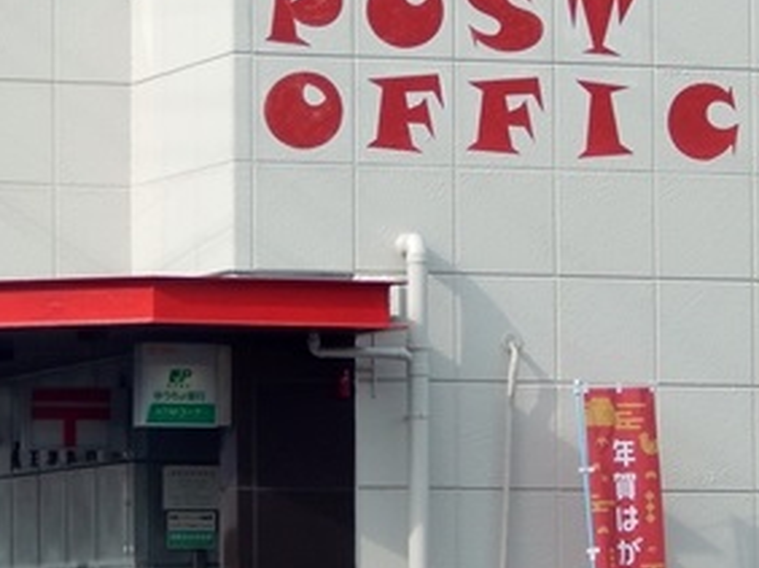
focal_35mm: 261
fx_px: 5718
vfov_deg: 5.7
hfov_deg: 7.6
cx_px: 121
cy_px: 312
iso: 125
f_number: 4.6
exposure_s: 1/320
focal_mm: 20.5
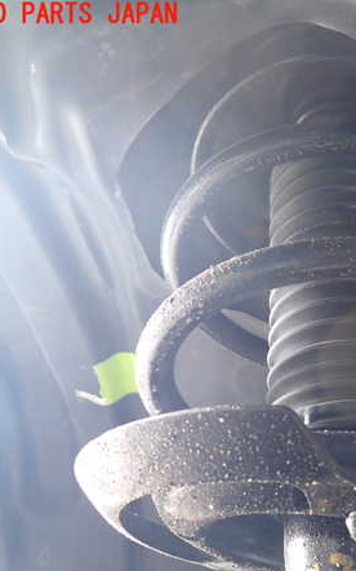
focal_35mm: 36
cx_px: 330
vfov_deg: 54.0
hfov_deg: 33.2
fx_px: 559
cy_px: 289
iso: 200
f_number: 2
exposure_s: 1/50
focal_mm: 4.5
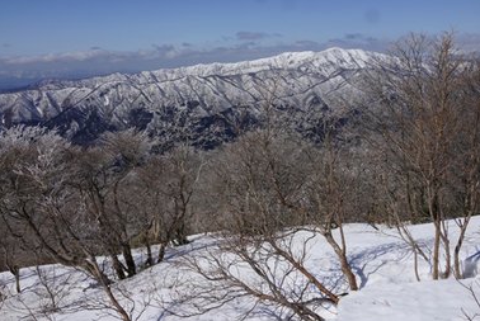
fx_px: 494
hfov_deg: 51.8
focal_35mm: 37
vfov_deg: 36.0
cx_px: 230
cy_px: 159
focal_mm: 35
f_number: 11
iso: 100
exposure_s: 1/500
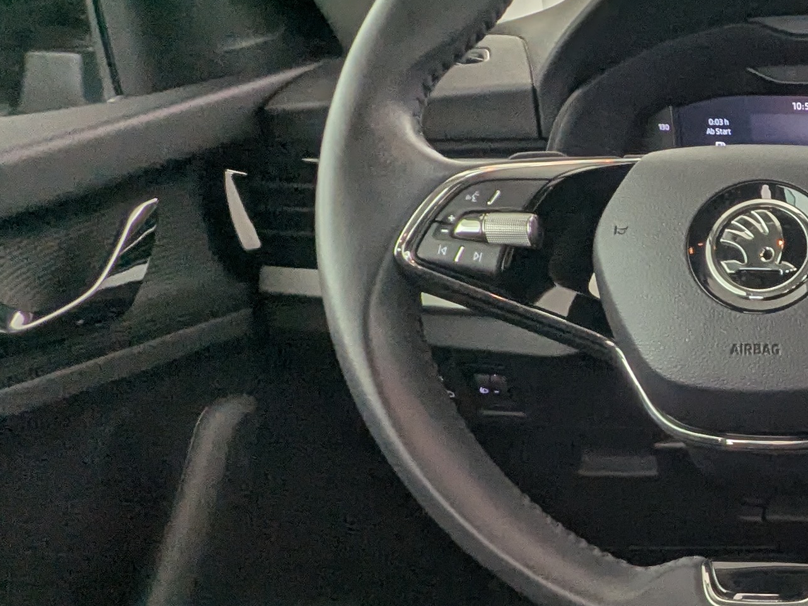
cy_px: 518
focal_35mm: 51
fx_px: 1190
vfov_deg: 27.7
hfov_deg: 28.5
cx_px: 1123
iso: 85
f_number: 2.2
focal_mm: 2.35
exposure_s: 1/85.2
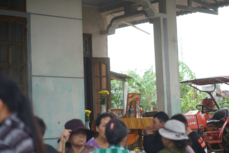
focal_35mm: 85
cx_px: 114
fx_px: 541
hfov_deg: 23.9
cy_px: 76
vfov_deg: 16.1
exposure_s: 1/800
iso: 640
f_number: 2.5
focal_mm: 85
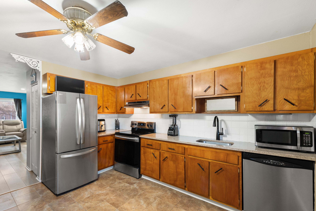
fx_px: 140
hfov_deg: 96.3
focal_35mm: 16
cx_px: 140
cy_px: 115
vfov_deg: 73.6
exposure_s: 1/2
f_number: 11
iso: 250
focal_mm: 14
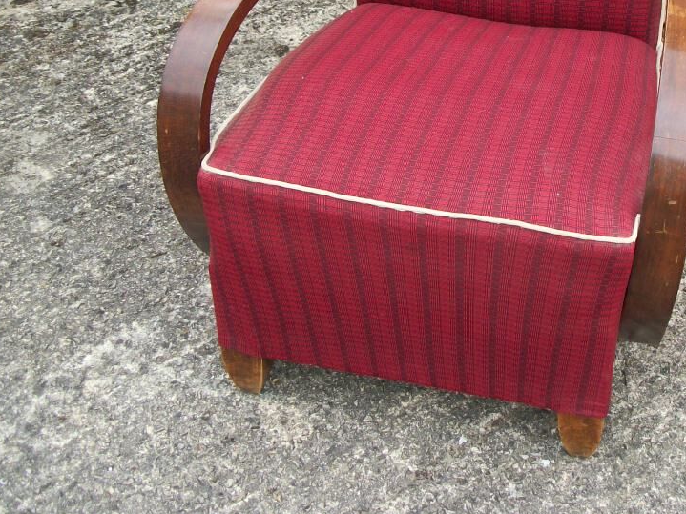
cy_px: 74
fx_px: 1129
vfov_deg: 25.0
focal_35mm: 57
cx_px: 493
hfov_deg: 33.3
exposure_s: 1/100
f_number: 2.9
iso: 80
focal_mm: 5.7
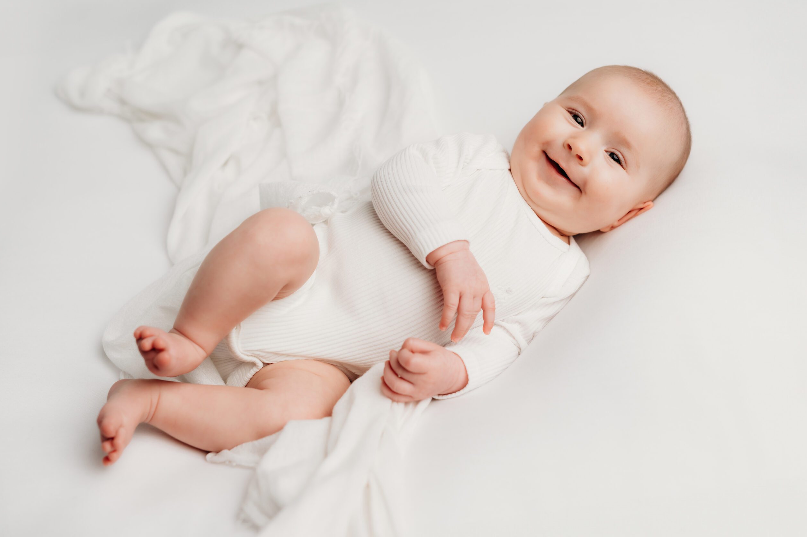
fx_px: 1142
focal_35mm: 51
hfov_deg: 38.9
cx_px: 398
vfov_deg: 26.4
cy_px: 270
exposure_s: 1/160
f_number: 2.8
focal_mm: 50
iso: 100
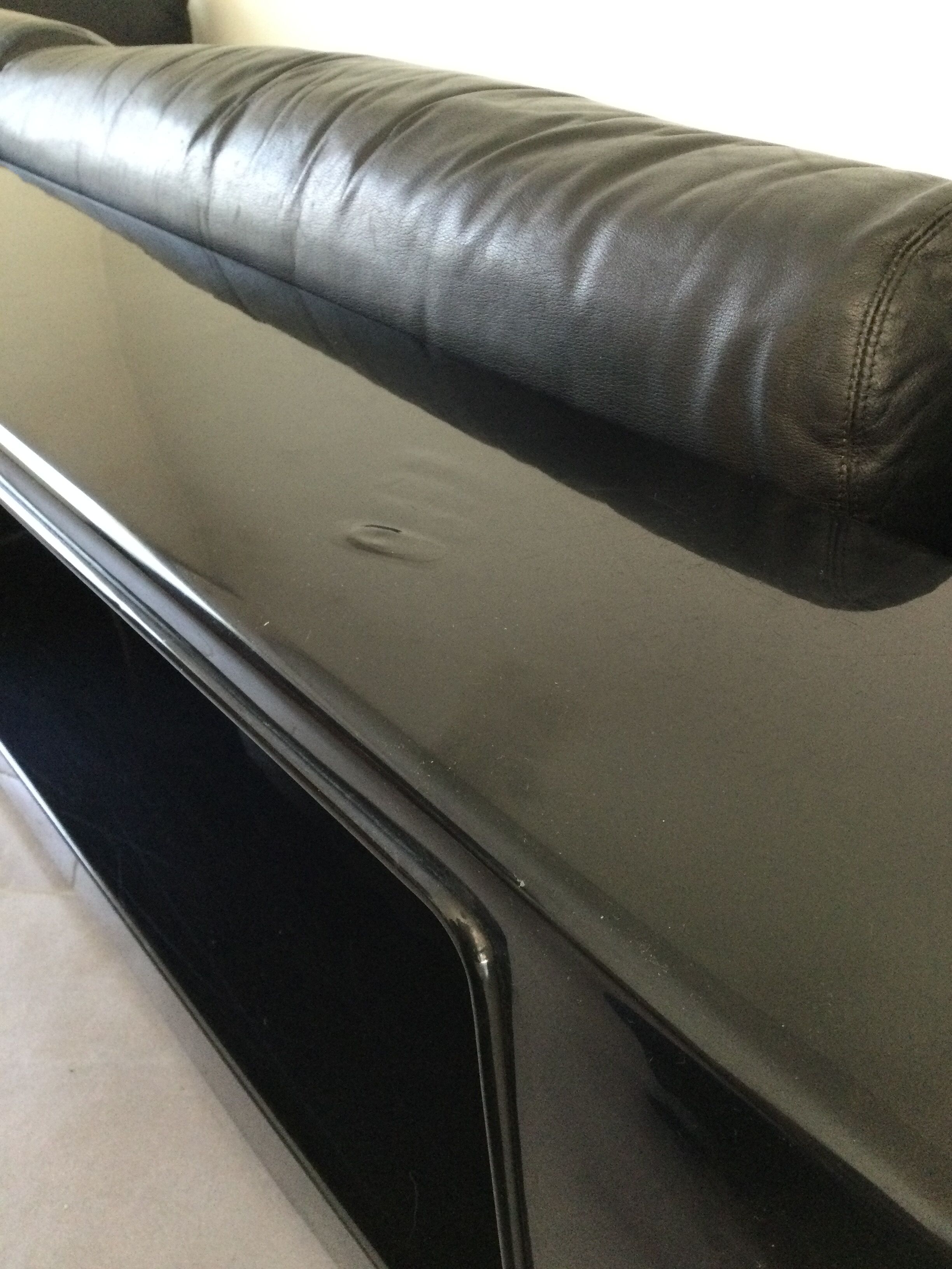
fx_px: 1137
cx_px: 476
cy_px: 634
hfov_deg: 45.4
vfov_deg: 58.4
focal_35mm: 31
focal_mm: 3.3
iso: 200
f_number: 2.4
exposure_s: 1/25
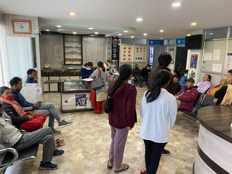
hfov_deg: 67.3
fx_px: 174
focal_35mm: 26
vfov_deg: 53.1
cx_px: 116
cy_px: 87
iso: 200
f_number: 1.8
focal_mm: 4.25
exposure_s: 1/60
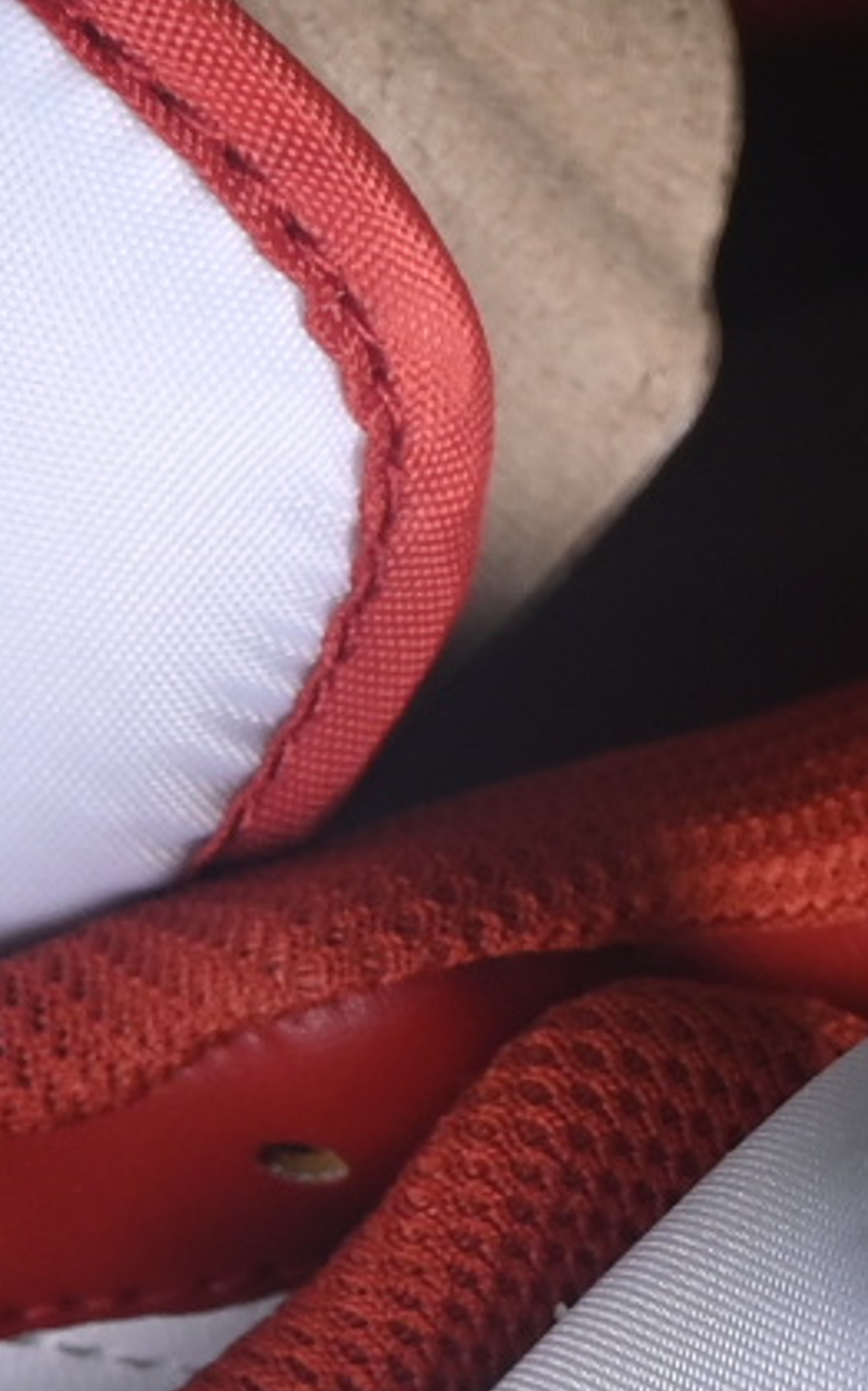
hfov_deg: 2.6
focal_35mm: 507
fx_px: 19216
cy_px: 2305
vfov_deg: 4.1
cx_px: -126
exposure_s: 1/80
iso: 160
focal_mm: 50
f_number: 7.1
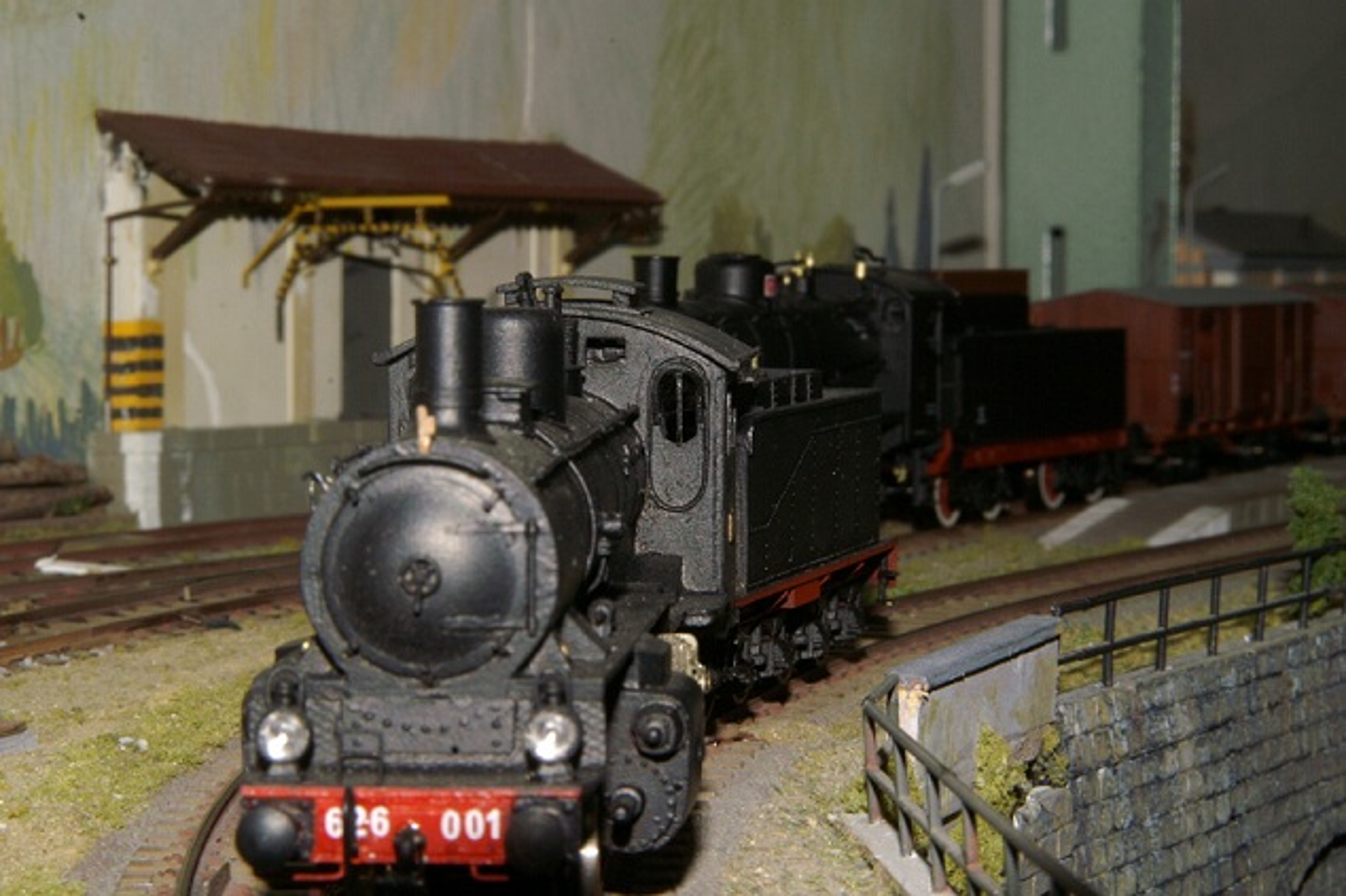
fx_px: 4205
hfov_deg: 18.2
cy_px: 448
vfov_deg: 12.2
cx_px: 673
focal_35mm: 112
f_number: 32
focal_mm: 75
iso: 400
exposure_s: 1/125
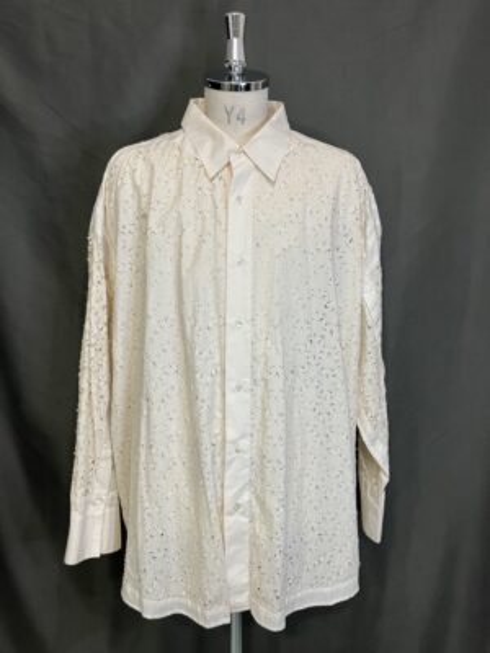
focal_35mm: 28
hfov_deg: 49.7
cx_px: 245
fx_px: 528
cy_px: 326
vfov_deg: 63.4
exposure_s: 1/50
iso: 50
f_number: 1.8
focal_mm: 3.99
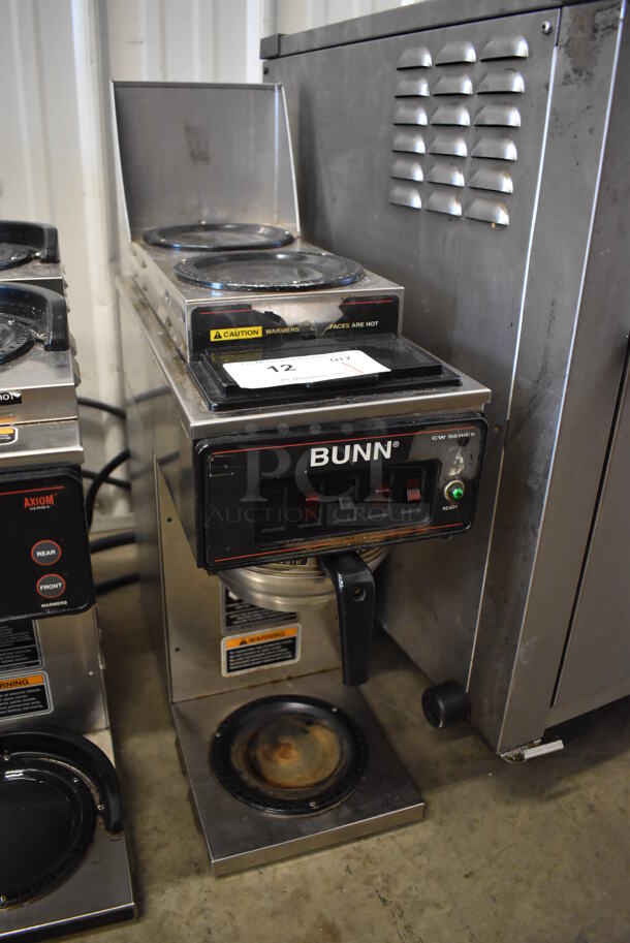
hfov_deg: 48.0
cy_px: 472
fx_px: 708
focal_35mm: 27
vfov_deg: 67.3
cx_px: 315
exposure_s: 1/125
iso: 3200
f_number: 3.5
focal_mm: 18
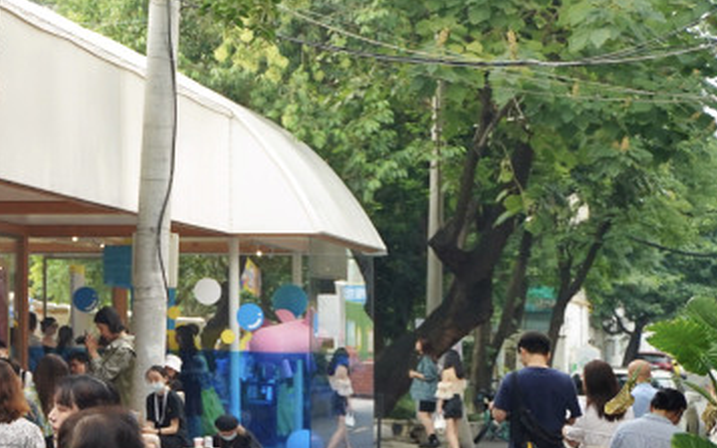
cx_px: -337
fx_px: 2169
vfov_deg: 11.7
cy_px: 394
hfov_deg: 17.1
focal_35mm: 111
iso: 1250
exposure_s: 1/800
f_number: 2.8
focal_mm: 36
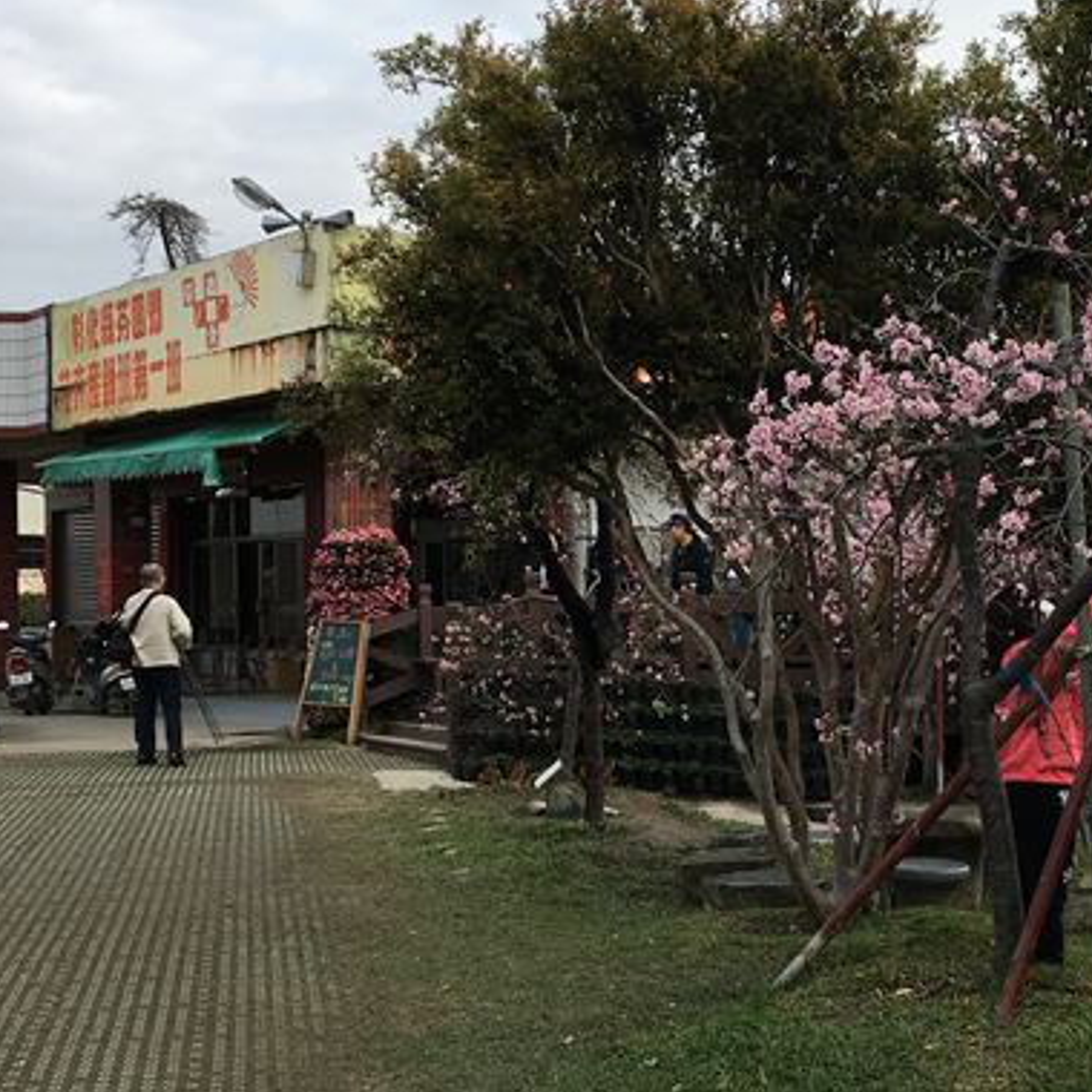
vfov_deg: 31.6
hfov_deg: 30.9
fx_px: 1927
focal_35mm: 54
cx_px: 856
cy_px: 647
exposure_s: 1/836
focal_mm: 4.15
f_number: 2.2
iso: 25
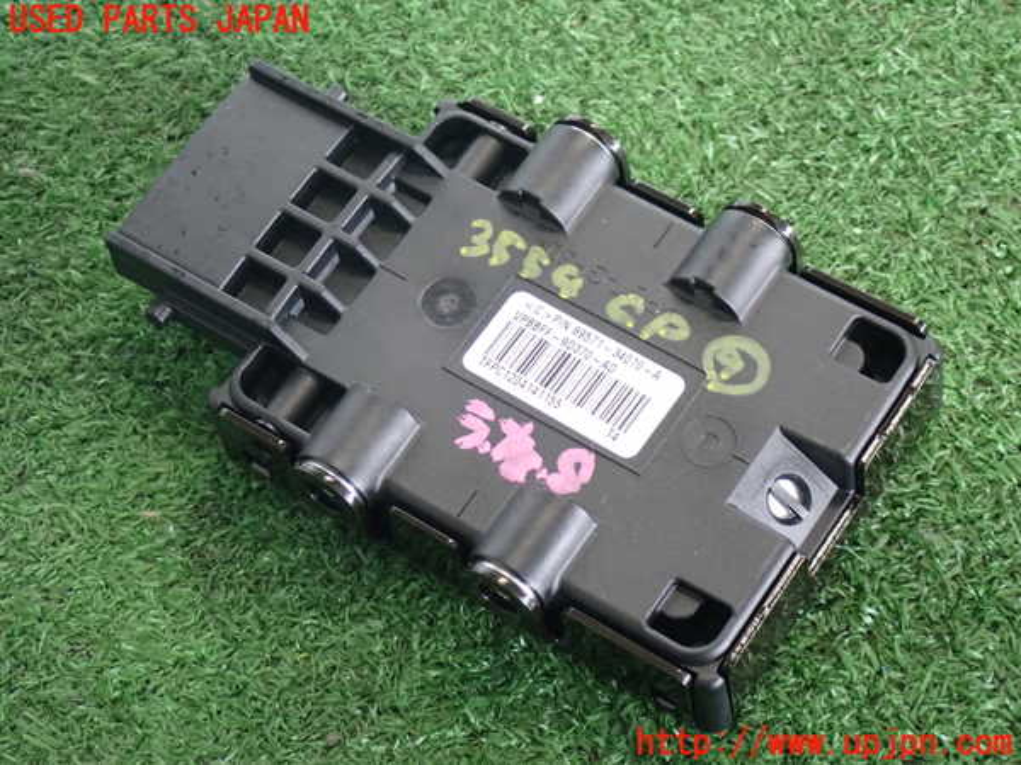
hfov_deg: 22.3
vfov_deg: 16.8
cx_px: 510
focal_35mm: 88
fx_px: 2596
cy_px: 382
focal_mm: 15.66
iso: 800
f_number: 4.5
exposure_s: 1/25
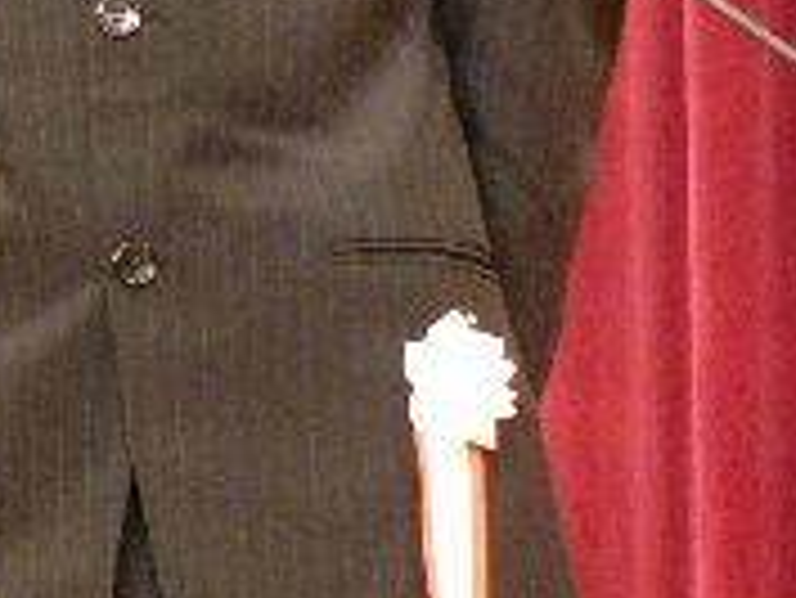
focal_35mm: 484
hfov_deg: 4.1
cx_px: 153
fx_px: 11137
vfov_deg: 3.1
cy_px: -319
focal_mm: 22.4
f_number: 2.8
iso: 200
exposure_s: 1/13
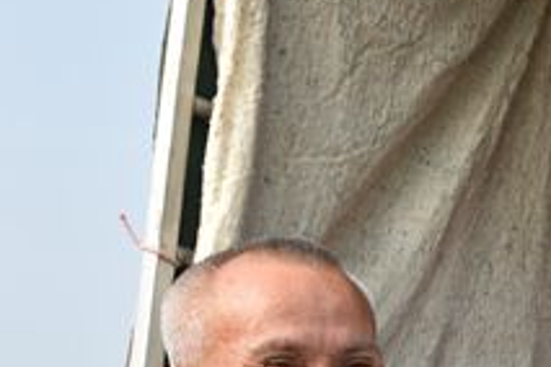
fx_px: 1668
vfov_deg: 12.2
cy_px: 486
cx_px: 698
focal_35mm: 109
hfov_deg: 17.7
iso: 200
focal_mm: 29
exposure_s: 1/320
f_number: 9
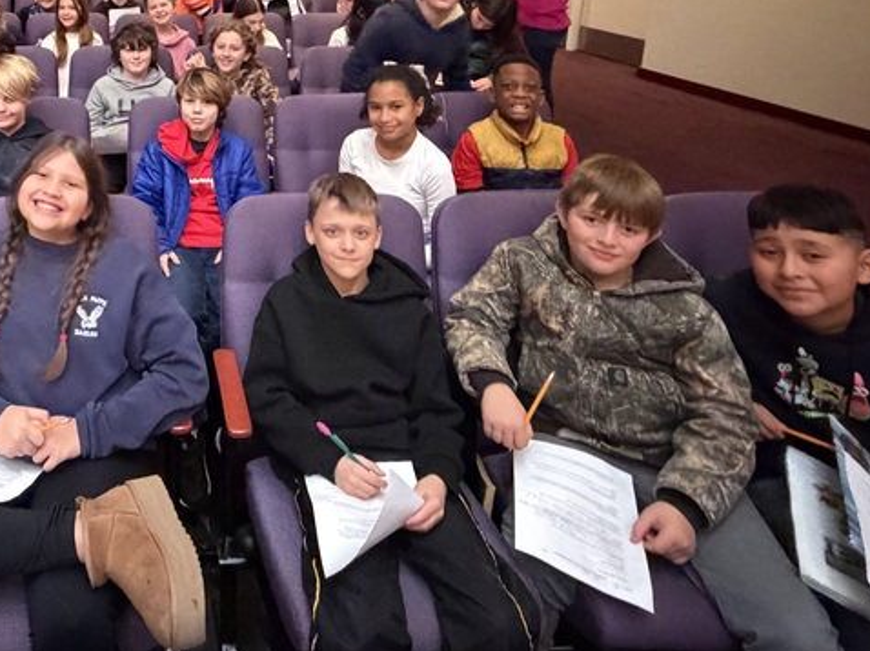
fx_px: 754
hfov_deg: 54.4
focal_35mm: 30
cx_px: 133
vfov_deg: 41.5
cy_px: 22
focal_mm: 2.22
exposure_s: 1/38
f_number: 2.2
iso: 1600
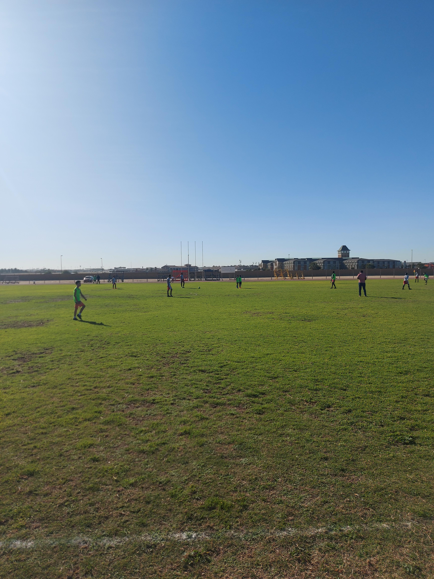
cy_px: 290
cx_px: 217
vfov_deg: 71.6
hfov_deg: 56.8
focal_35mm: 24
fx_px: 401
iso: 32
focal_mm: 5.23
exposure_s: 1/2028
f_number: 1.8
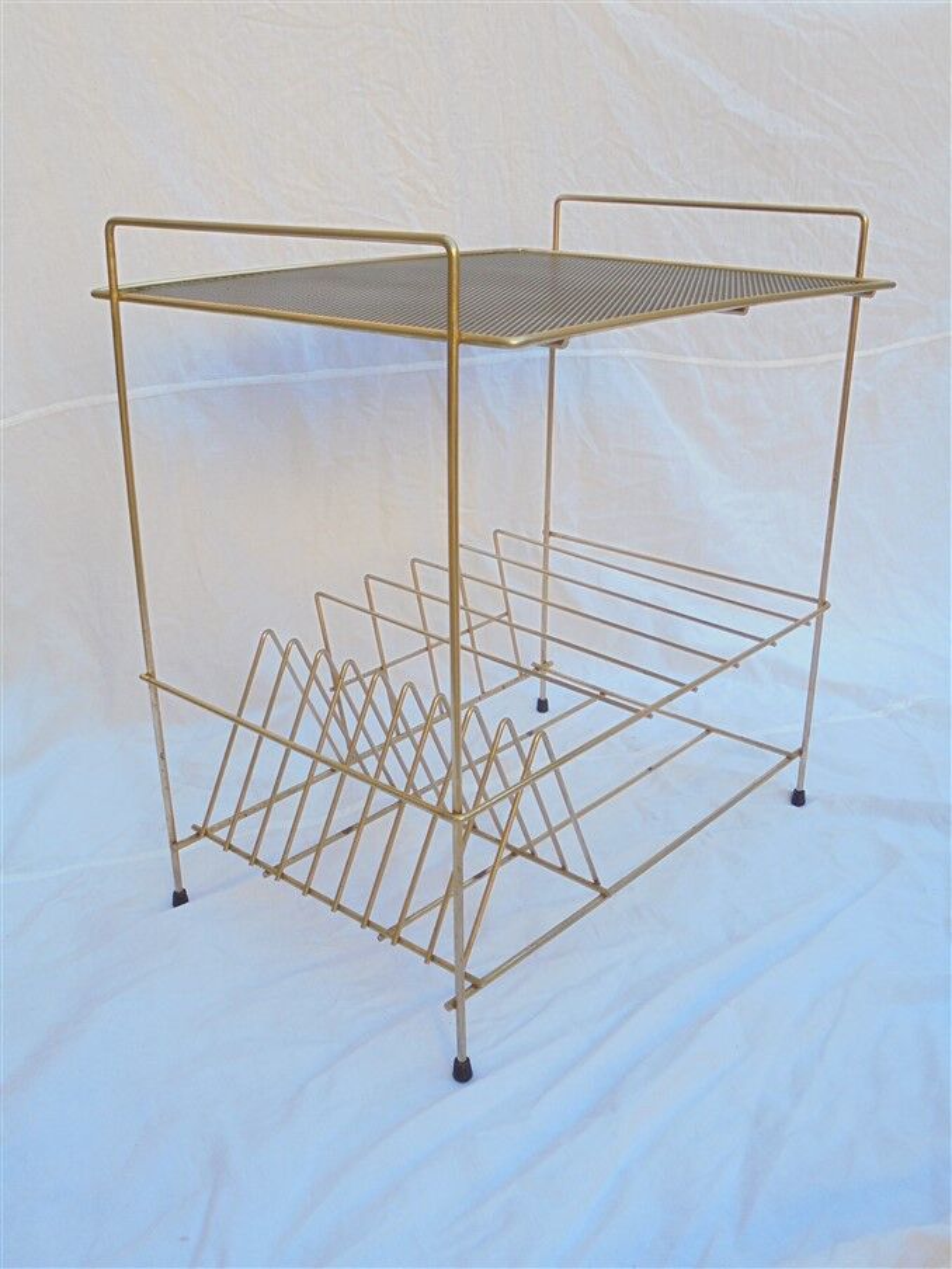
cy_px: 634
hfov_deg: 41.8
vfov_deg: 54.0
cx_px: 476
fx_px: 1247
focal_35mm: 34
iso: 100
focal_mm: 6.1
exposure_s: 1/80
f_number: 4
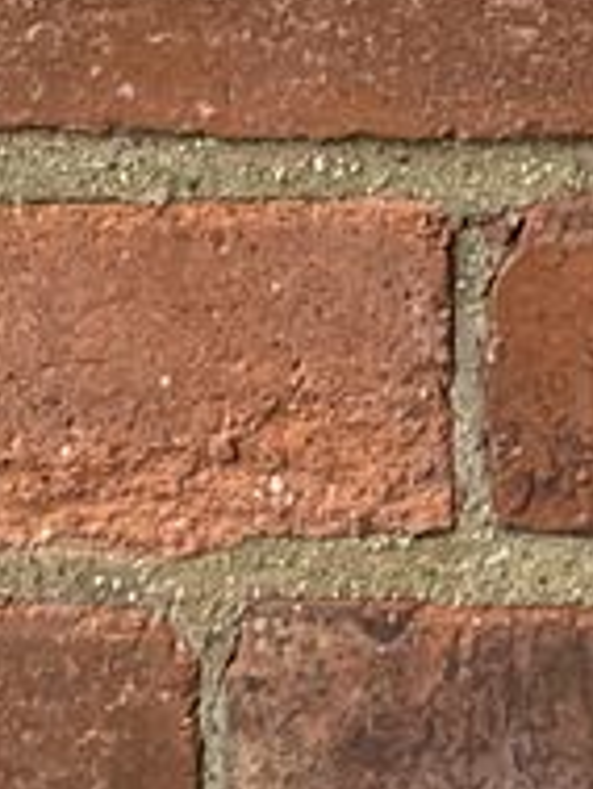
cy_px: -1993
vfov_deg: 7.9
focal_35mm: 194
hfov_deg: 7.3
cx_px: 1249
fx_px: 4426
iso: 32
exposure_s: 1/143
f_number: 1.6
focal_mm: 4.2
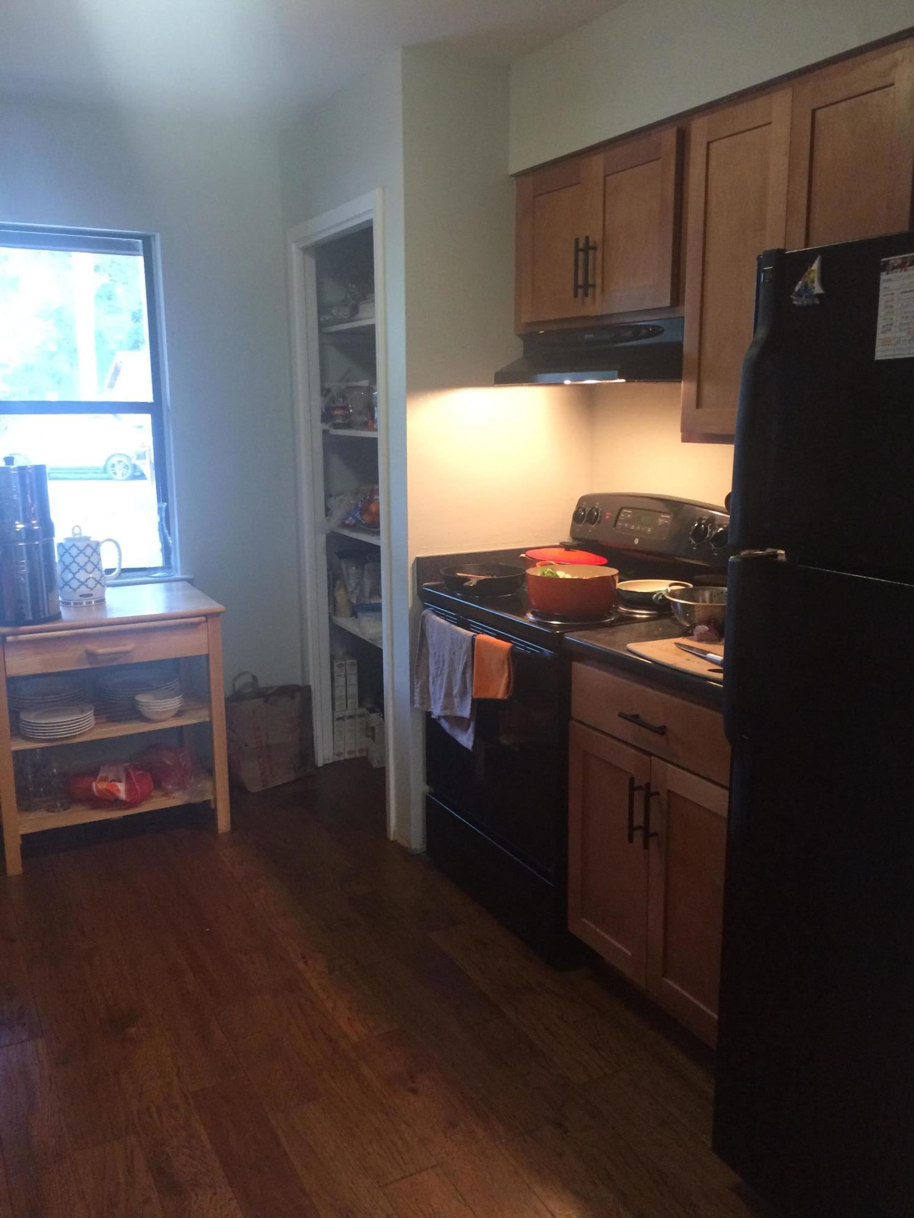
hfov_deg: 48.2
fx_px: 1021
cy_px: 609
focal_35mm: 29
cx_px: 457
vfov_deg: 61.7
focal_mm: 4.15
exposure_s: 1/30
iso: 200
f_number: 2.2
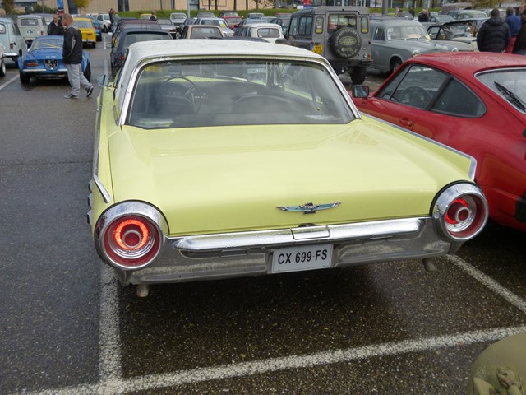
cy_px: 198
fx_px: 547
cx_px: 263
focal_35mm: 36
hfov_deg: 51.4
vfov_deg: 39.7
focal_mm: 6.4
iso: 160
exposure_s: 1/800
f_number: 3.5
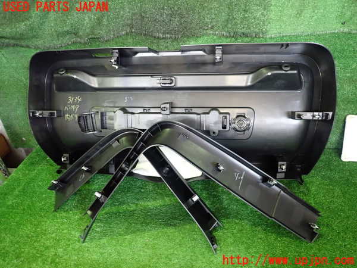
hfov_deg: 69.4
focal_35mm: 25
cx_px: 178
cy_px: 134
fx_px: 258
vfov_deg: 54.9
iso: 640
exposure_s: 1/30
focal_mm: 4.5
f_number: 2
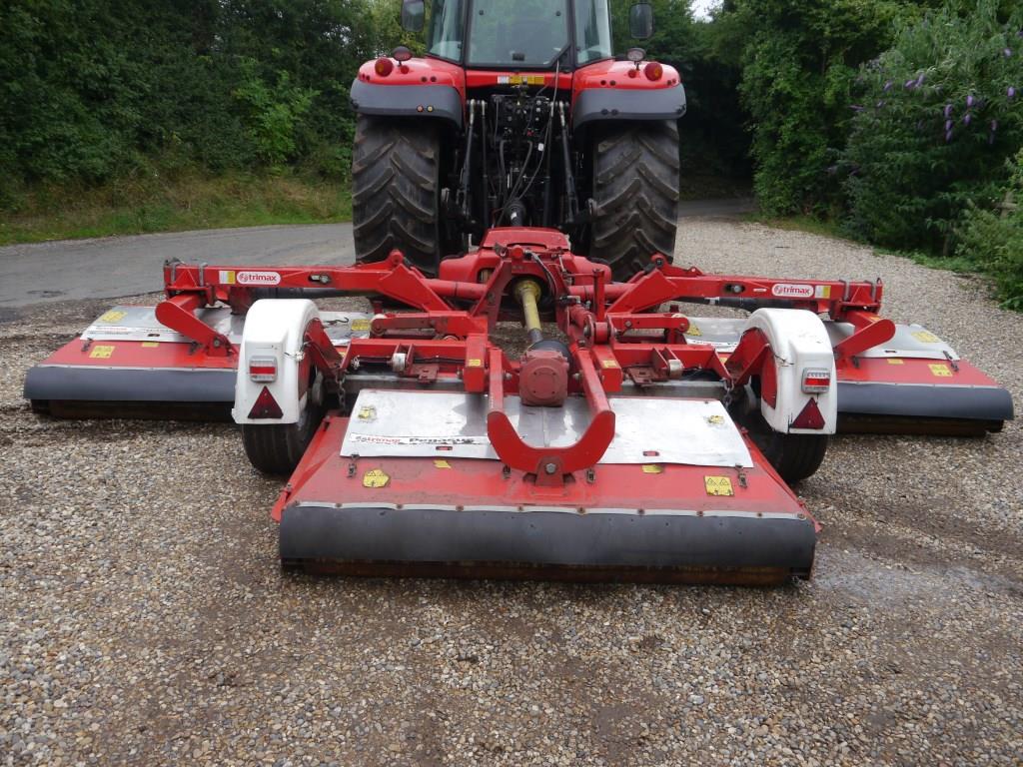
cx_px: 512
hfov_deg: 60.0
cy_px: 384
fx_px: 887
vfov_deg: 46.8
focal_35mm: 30
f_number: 5
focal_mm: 15
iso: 160
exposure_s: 1/200
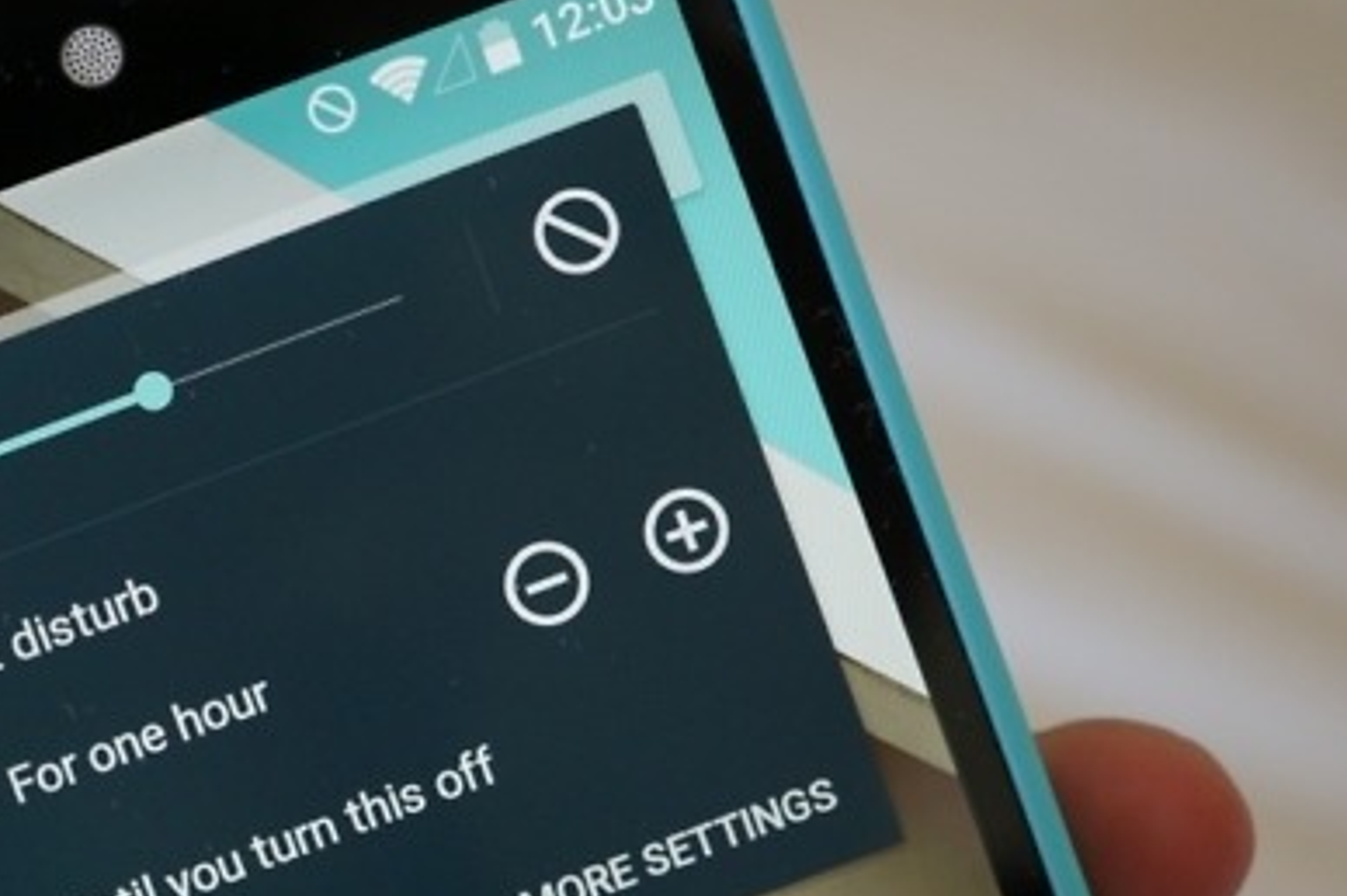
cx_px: 278
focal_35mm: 89
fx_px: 3327
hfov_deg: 22.6
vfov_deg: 15.3
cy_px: 511
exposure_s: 1/60
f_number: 4
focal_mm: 30
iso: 400
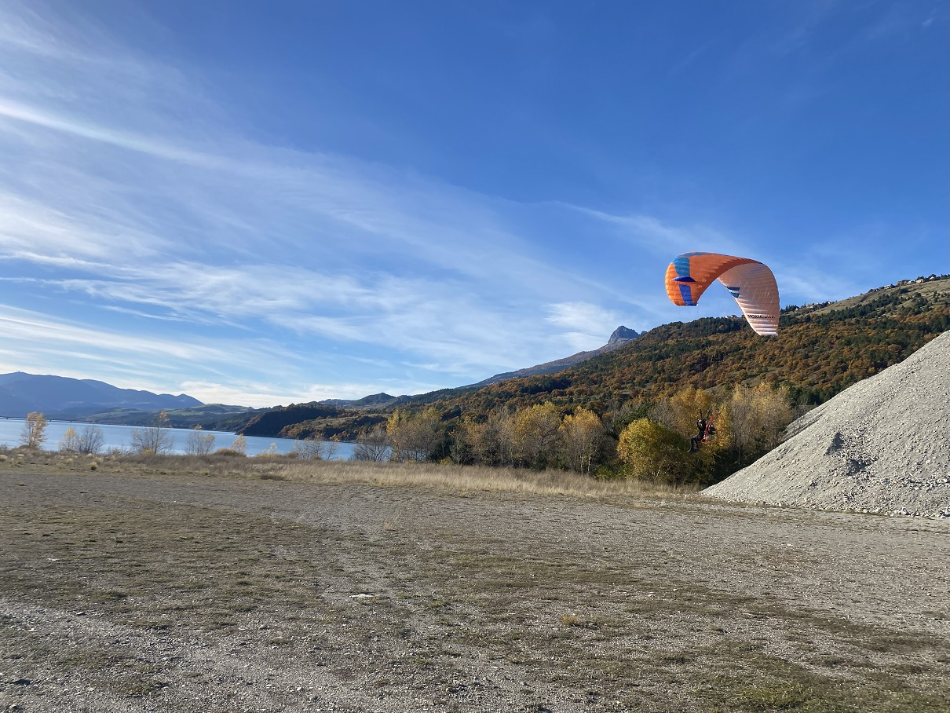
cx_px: 475
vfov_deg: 53.1
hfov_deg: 67.3
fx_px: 714
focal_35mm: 26
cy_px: 356
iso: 32
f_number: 1.8
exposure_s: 1/3300
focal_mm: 4.25
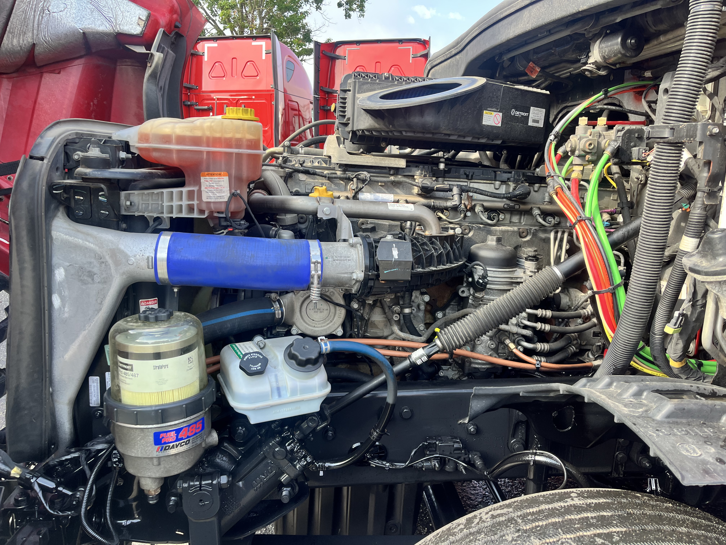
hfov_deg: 67.3
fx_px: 545
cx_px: 363
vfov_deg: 53.1
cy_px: 272
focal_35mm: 26
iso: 50
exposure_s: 1/304
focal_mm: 5.1
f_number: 1.6
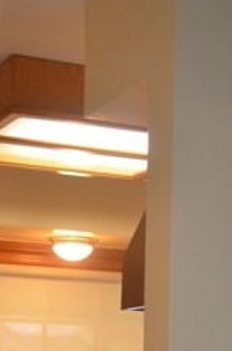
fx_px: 1070
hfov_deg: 12.4
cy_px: 476
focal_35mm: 110
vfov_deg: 17.3
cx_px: 110
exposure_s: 1/60
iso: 1000
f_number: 4.2
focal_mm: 26
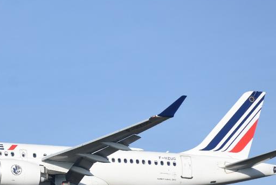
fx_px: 2117
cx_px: 54
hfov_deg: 7.4
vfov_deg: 5.0
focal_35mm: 276
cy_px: 160
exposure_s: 1/1250
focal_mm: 92
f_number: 7.1
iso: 200
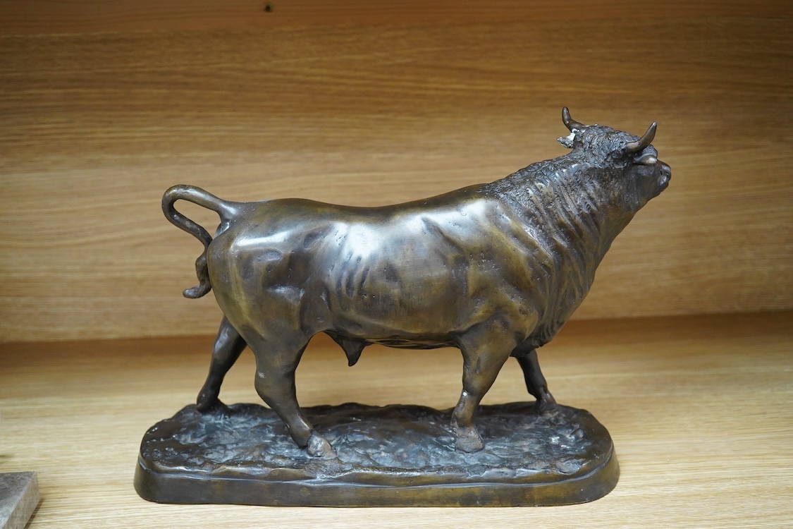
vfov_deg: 29.9
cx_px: 396
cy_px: 264
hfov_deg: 43.6
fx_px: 991
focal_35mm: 45
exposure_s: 1/160
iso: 2500
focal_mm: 30
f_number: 6.3
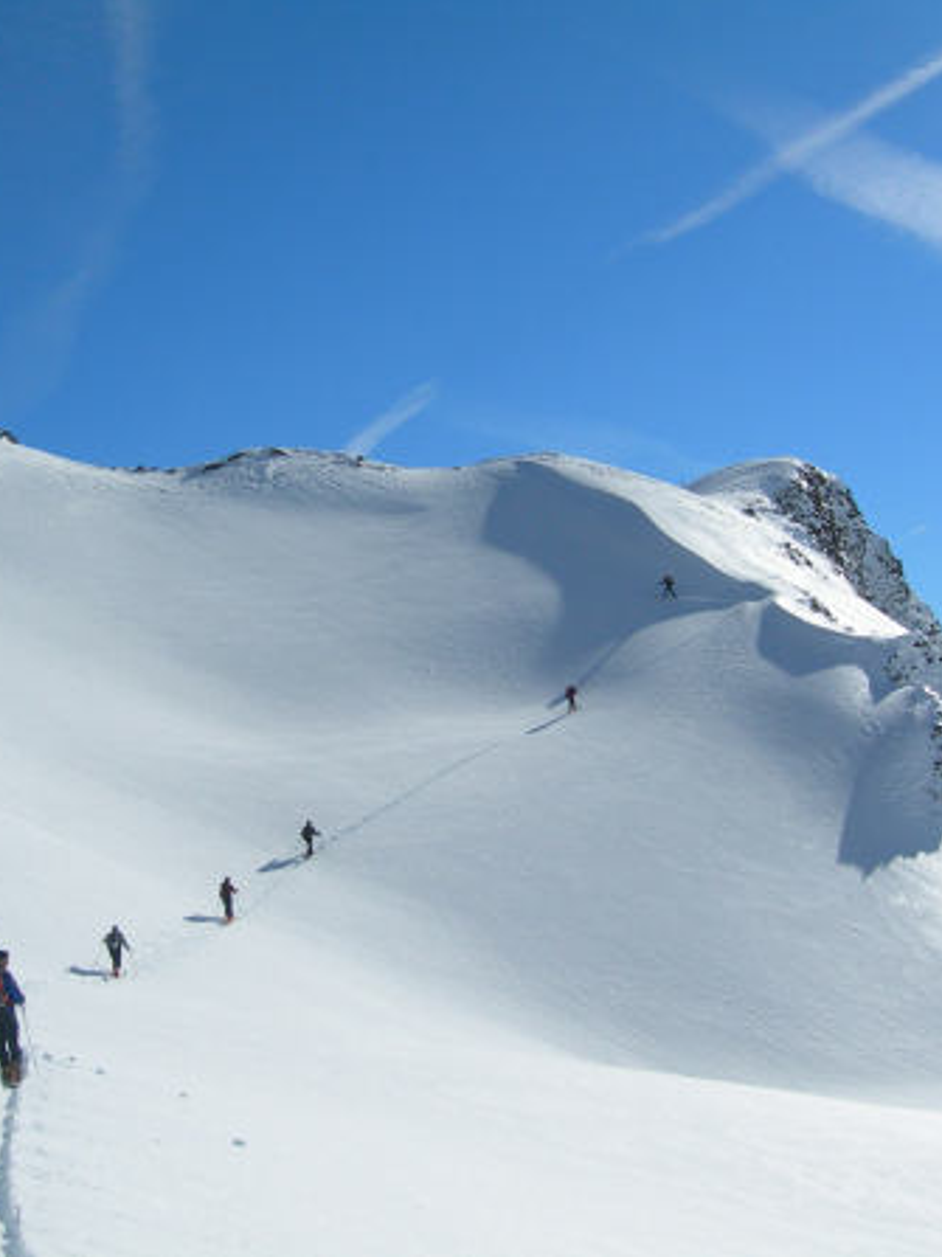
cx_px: 374
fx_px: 1851
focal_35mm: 51
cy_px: 627
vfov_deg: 37.5
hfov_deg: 28.5
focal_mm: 7.8
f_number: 4.8
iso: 50
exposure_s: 1/1500
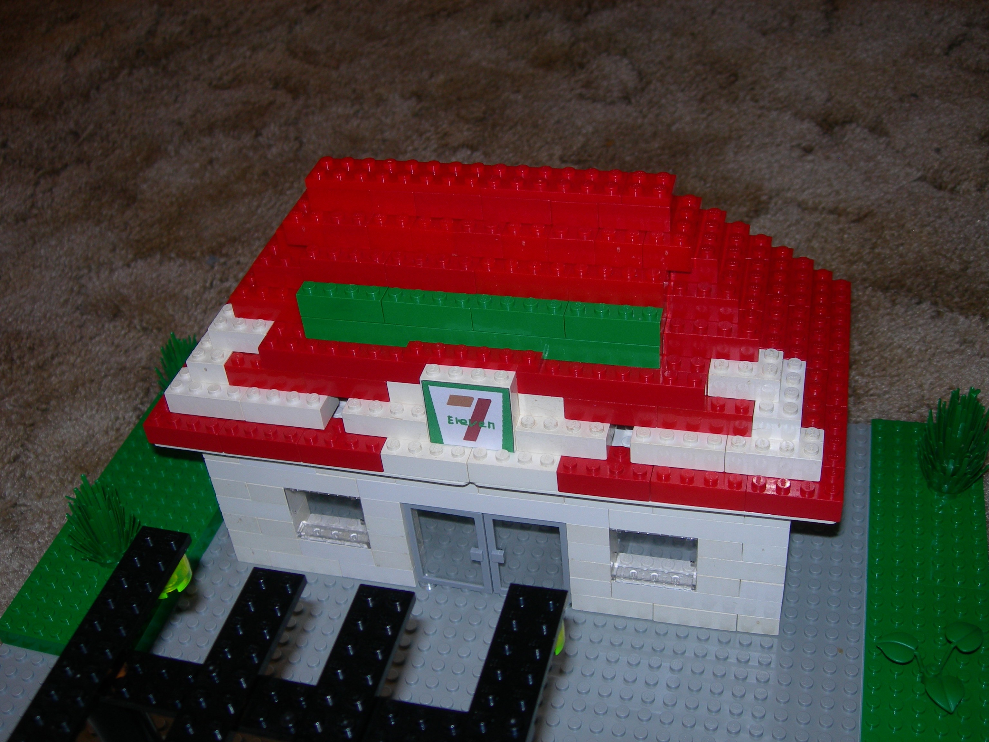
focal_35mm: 41
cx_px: 494
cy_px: 371
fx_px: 1171
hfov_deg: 45.8
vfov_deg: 35.1
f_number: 2.9
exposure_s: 1/60.1
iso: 50
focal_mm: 8.5
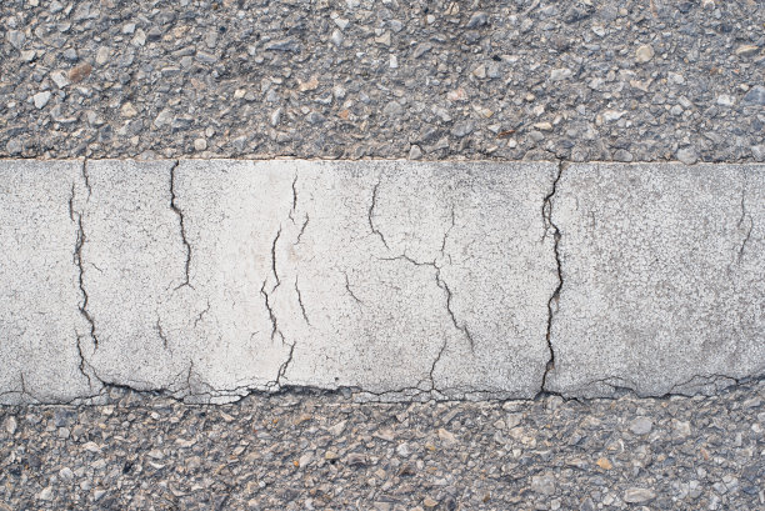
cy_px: 256
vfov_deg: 27.0
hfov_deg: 39.6
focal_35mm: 50
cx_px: 382
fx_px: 1063
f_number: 7.1
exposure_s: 1/100
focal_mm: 50
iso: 100
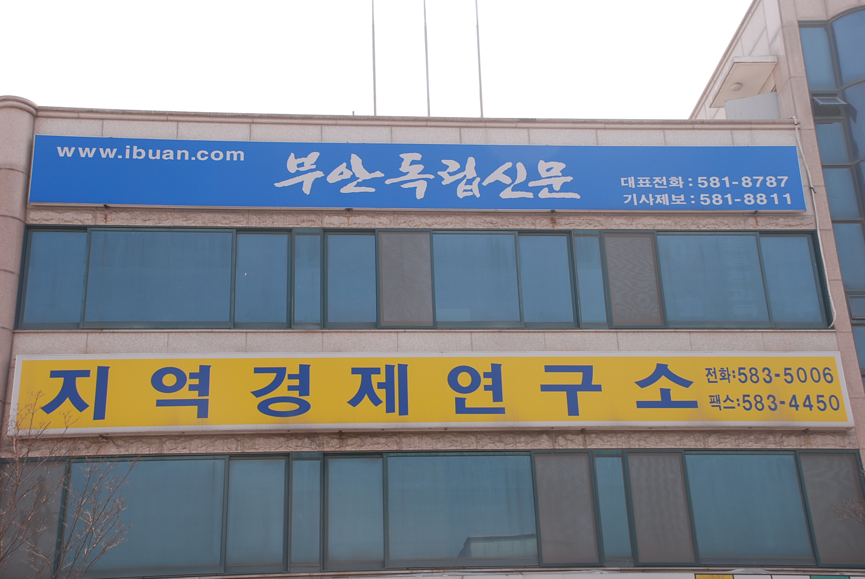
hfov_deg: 41.1
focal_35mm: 48
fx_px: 1155
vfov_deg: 28.2
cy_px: 290
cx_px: 432
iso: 100
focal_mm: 32
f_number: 6.3
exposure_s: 1/160
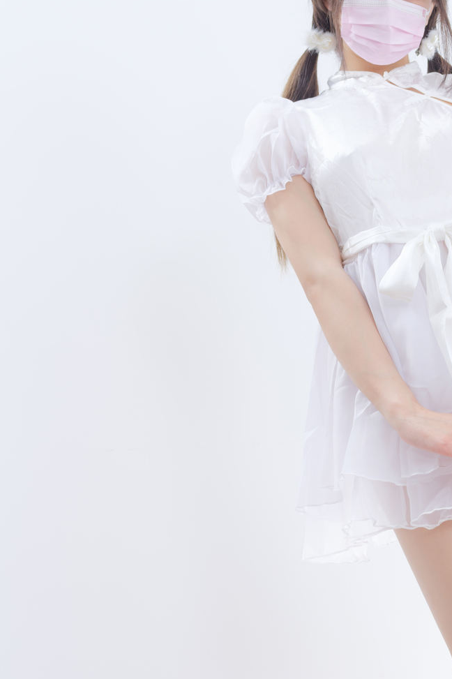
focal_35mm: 77
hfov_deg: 17.1
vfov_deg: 26.2
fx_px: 1451
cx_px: 506
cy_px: 448
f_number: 7.1
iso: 100
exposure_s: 1/60
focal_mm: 45
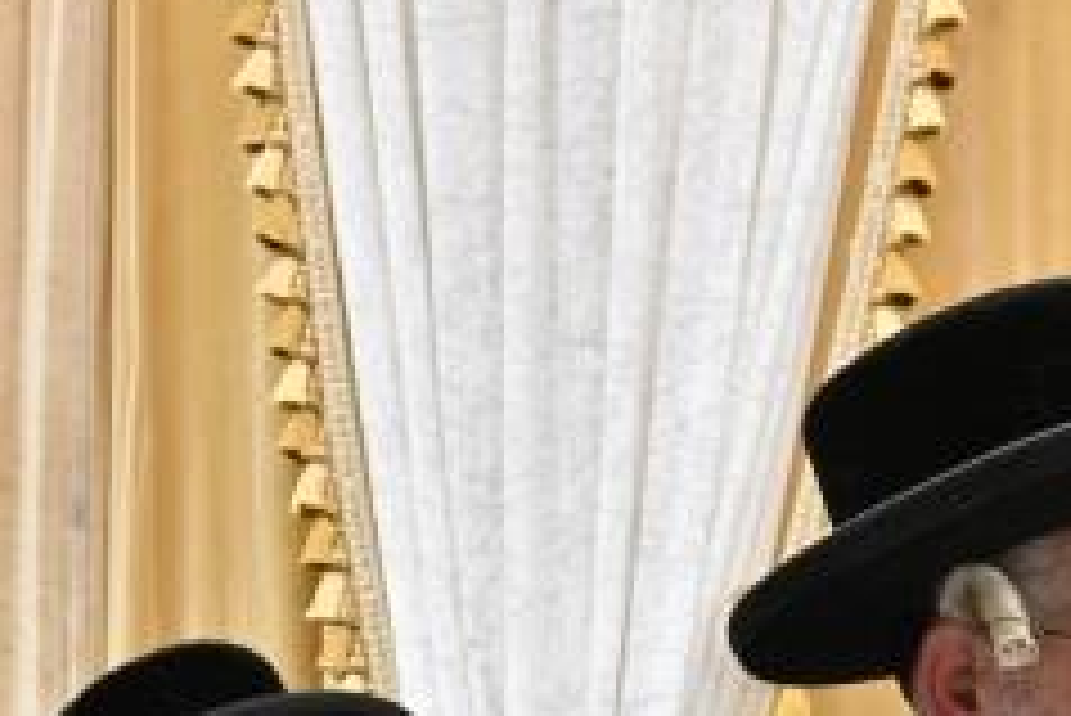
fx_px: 4227
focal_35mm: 142
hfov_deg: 13.1
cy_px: 1506
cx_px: 1908
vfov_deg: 9.0
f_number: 4
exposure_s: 1/250
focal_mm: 33
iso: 1250
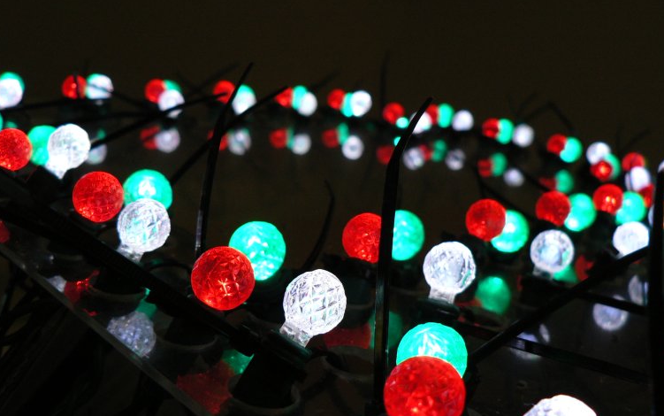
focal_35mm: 39
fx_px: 706
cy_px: 221
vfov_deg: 32.8
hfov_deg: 50.4
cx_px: 333
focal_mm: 6
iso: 200
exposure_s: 1/40
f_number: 2.8
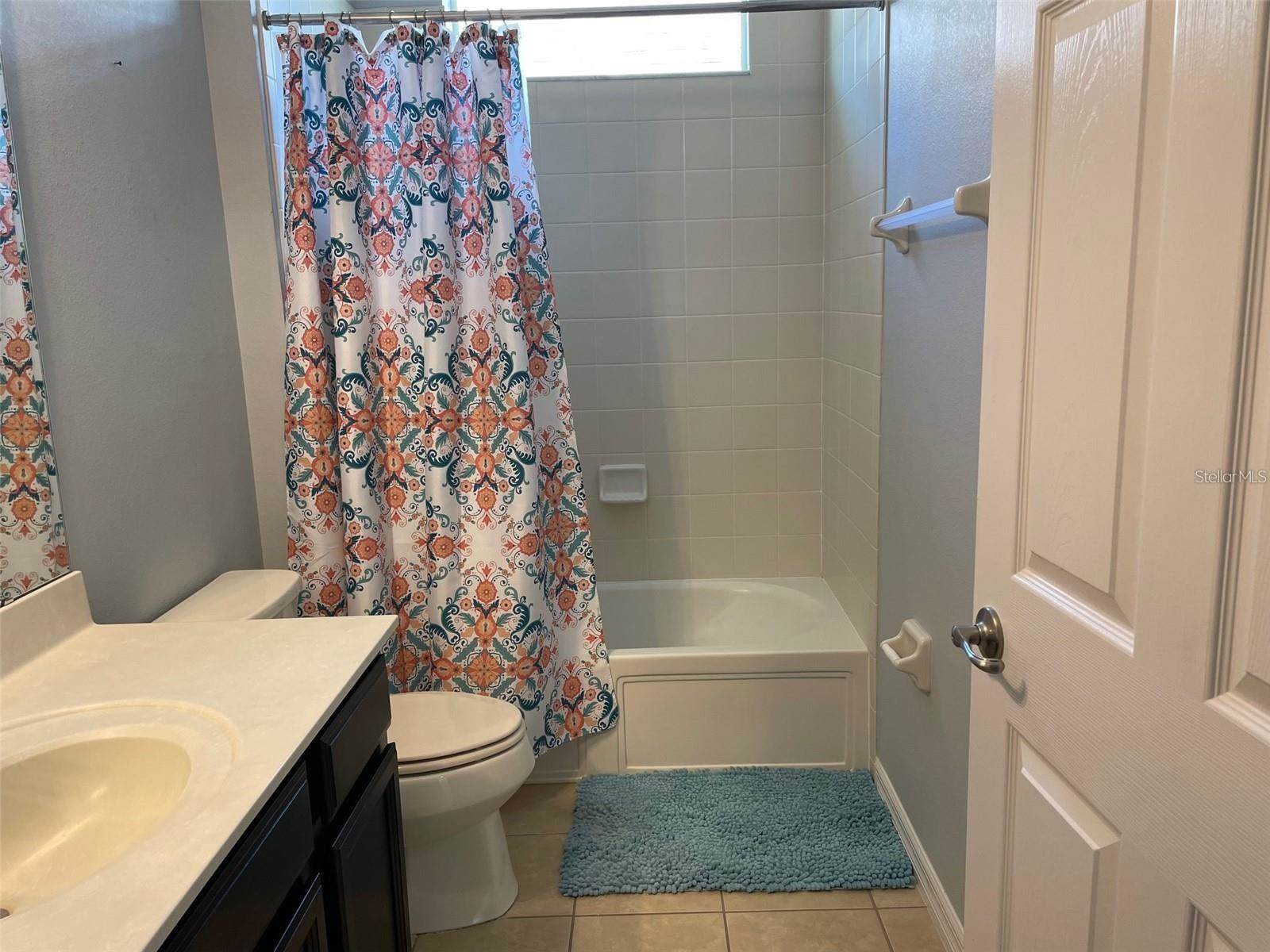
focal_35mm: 26
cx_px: 635
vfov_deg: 53.1
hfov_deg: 67.3
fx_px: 954
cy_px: 476
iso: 80
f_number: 1.6
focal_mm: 4.2
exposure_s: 1/60
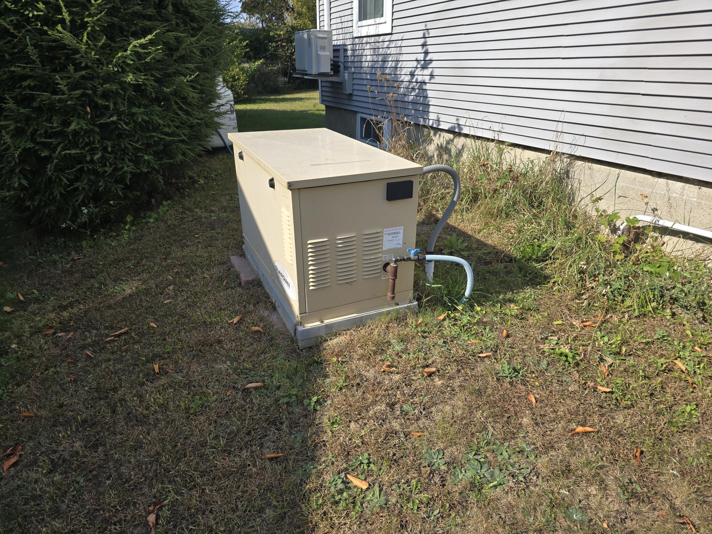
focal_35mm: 23
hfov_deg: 73.9
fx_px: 473
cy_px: 267
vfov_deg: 58.9
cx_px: 356
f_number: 1.7
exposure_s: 1/593
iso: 12
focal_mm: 6.3
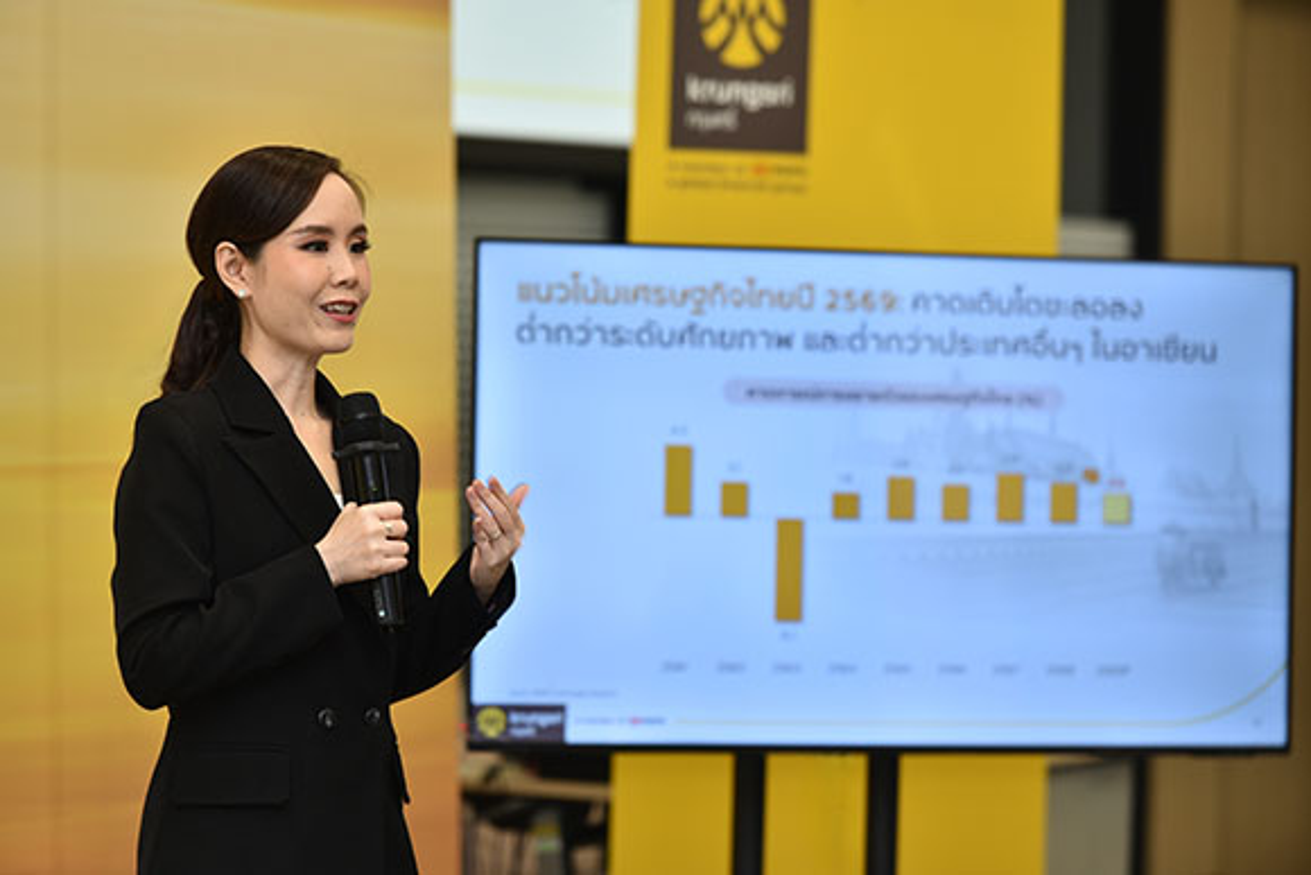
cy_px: 438
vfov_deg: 8.3
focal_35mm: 165
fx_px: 6010
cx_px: 656
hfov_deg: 12.4
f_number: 3.2
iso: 250
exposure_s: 1/100
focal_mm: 165
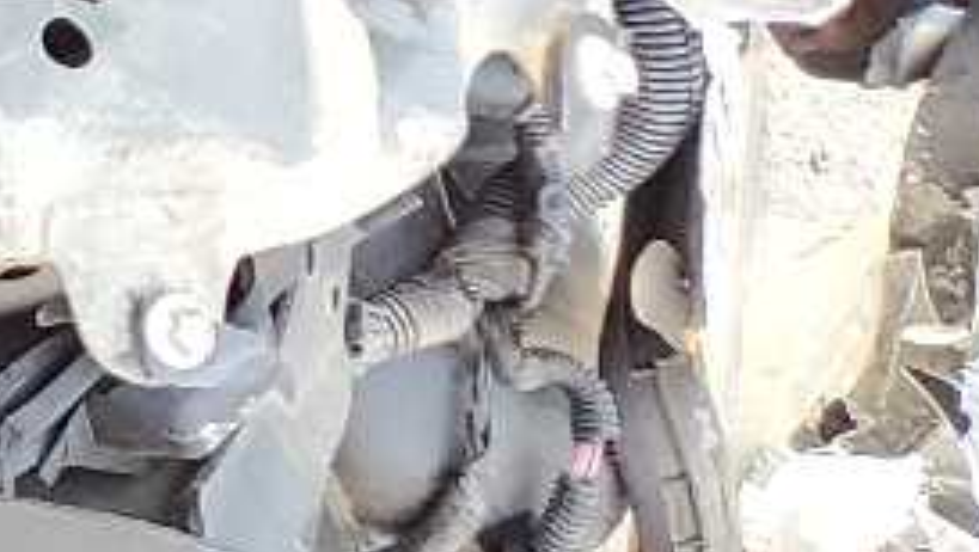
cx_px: -1725
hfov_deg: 10.3
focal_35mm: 166
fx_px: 4312
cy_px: -957
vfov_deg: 6.8
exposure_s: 1/120
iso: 97
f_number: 1.5
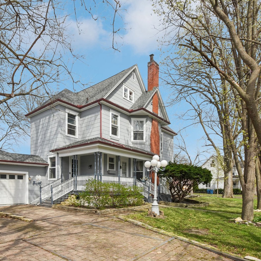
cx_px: 97
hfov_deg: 73.5
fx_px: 171
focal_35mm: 20
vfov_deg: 74.8
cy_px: 133
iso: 400
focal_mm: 10
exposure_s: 1/800
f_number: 8
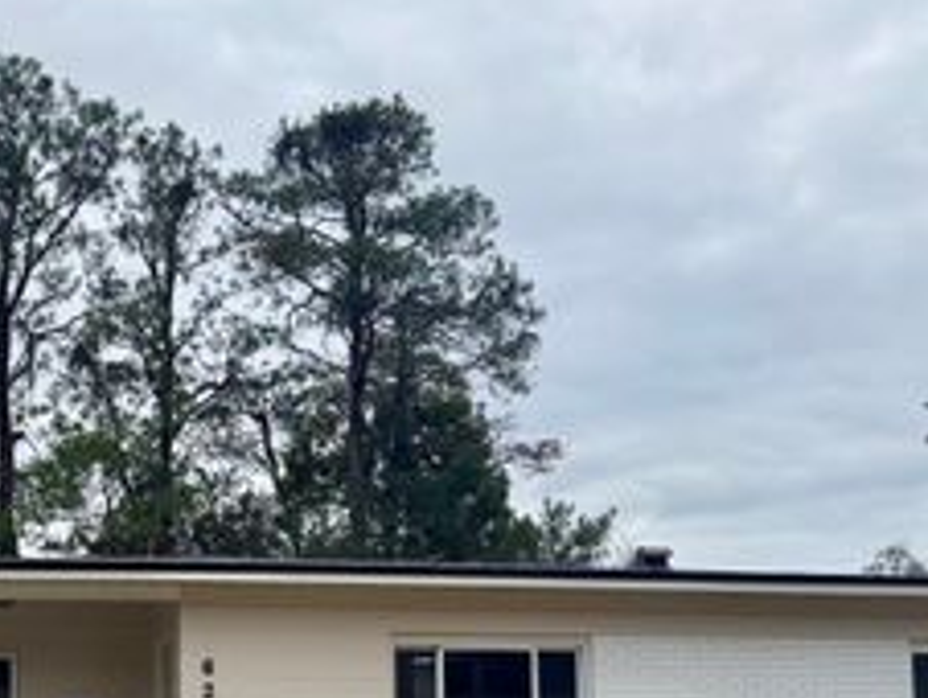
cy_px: 659
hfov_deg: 35.0
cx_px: 189
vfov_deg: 26.4
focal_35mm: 53
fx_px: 1422
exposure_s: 1/4673
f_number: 1.78
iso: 80
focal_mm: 6.76
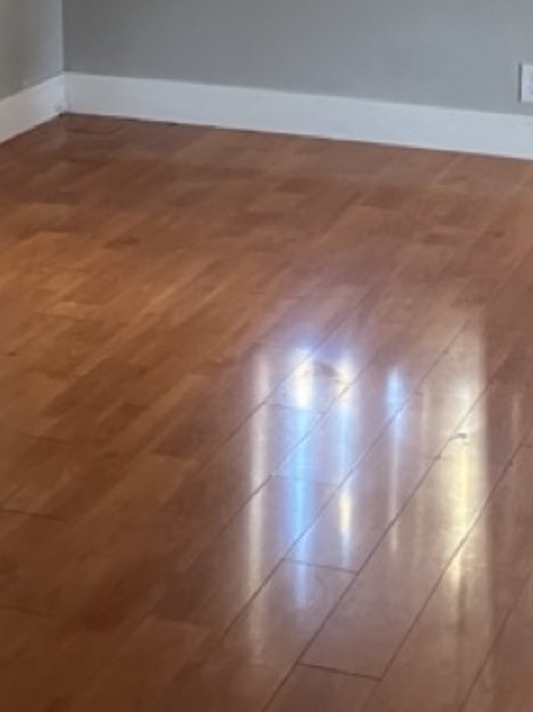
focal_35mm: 90
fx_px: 1850
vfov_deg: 21.1
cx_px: 450
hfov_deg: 16.2
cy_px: 23
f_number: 1.5
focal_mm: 5.7
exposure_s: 1/60
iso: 320
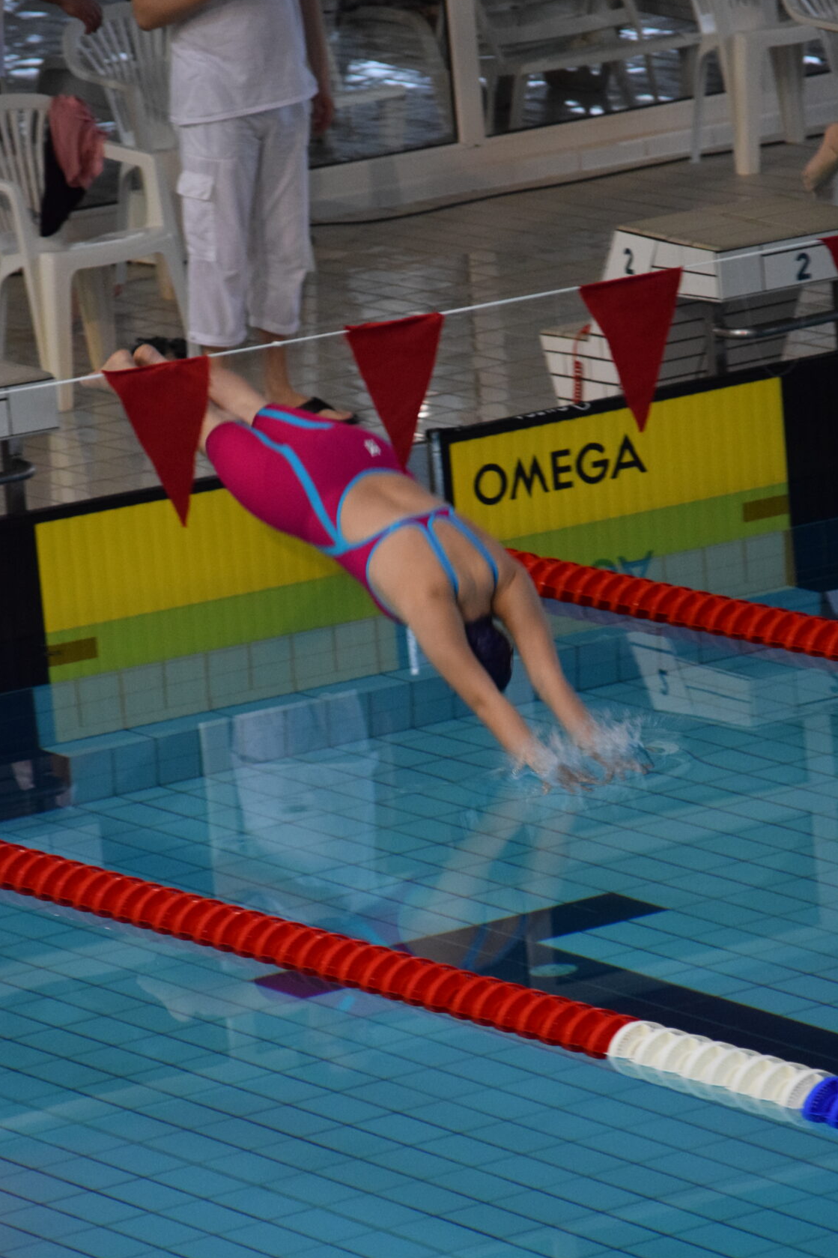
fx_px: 9728
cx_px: 467
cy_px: 655
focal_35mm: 279
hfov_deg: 4.9
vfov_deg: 7.4
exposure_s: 1/250
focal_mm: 165
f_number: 5.3
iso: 3200
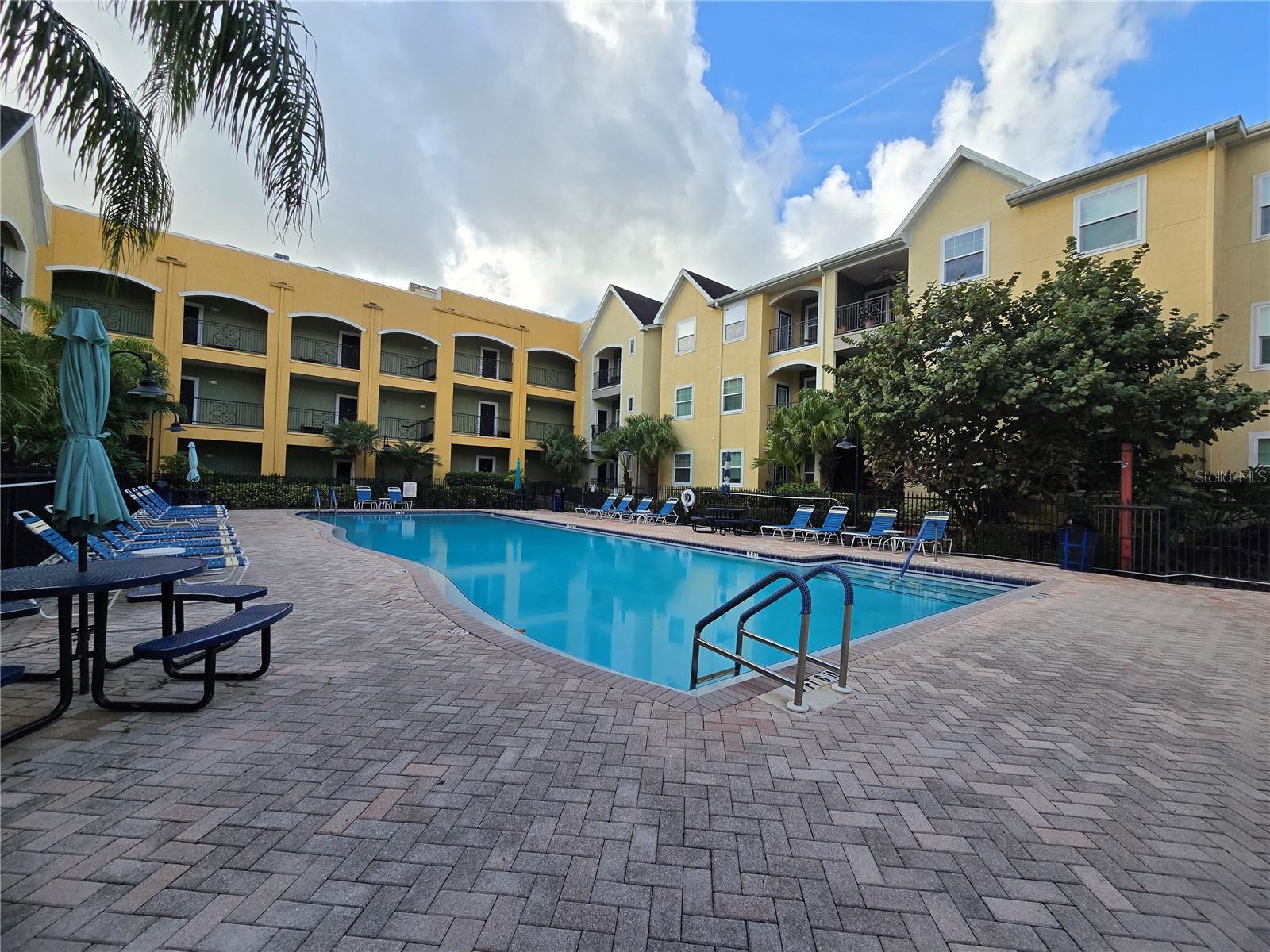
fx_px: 477
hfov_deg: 106.2
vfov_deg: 89.9
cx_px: 635
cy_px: 476
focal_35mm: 13
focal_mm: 2.2
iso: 50
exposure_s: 1/1142
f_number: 2.2
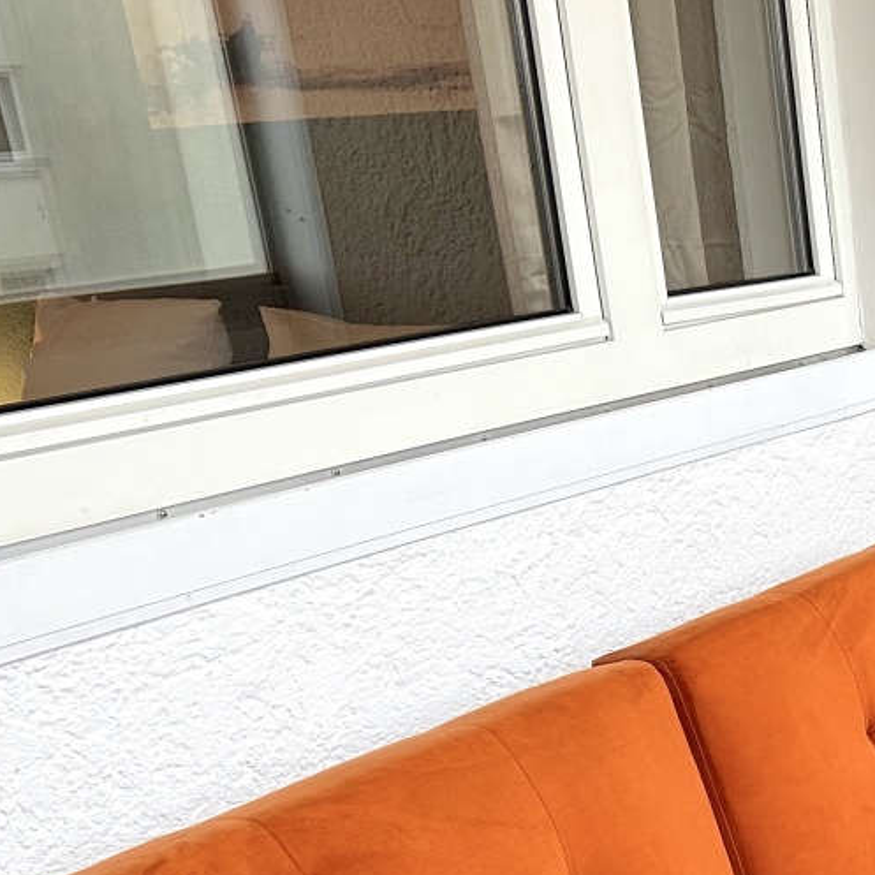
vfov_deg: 26.0
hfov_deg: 23.8
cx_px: 1130
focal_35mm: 64
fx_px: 1830
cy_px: 791
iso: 200
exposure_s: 1/121
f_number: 1.78
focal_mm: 6.86
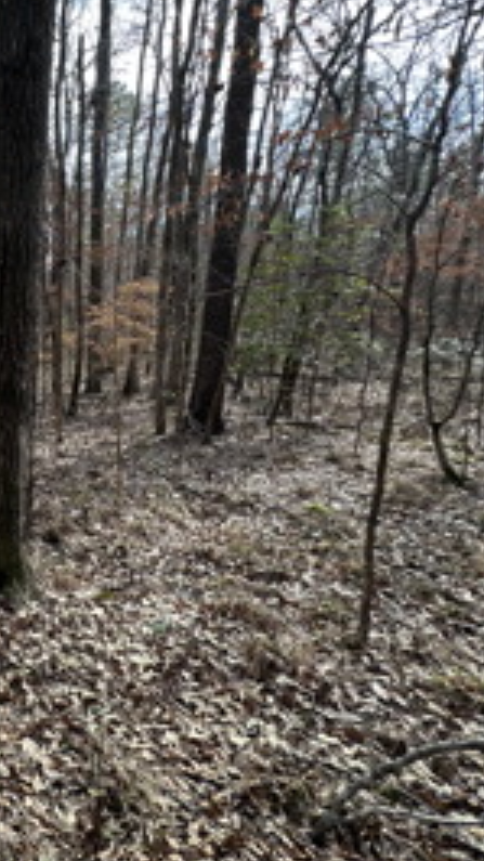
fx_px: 525
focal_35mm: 23
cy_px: 383
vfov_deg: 78.4
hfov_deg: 36.1
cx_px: -120
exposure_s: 1/225
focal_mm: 2.22
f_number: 2.2
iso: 40
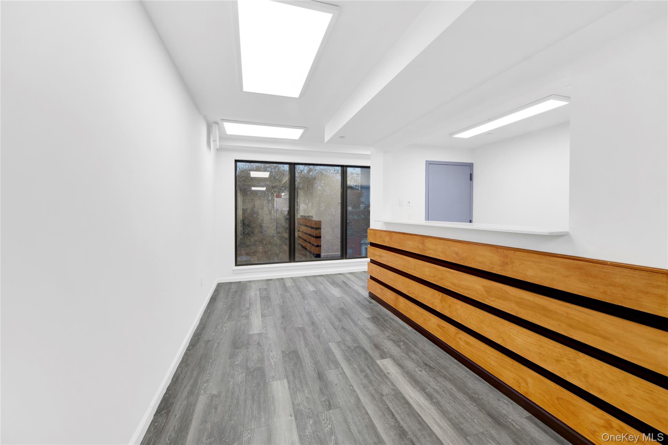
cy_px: 222
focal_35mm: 12
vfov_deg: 90.0
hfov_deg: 112.6
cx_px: 334
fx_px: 223
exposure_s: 1/4
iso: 100
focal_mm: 8
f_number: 8
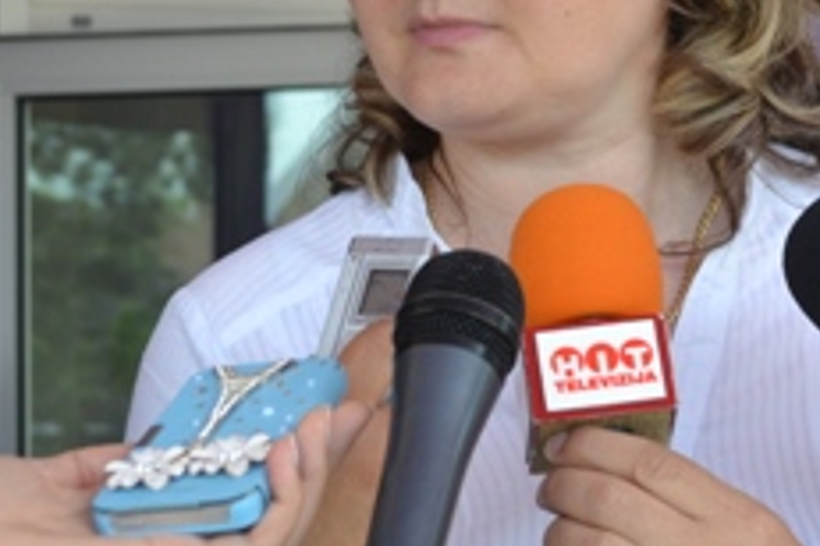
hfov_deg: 15.2
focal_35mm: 133
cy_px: 76
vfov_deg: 10.3
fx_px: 3029
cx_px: 767
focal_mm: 32
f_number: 5.6
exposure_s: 1/125
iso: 200
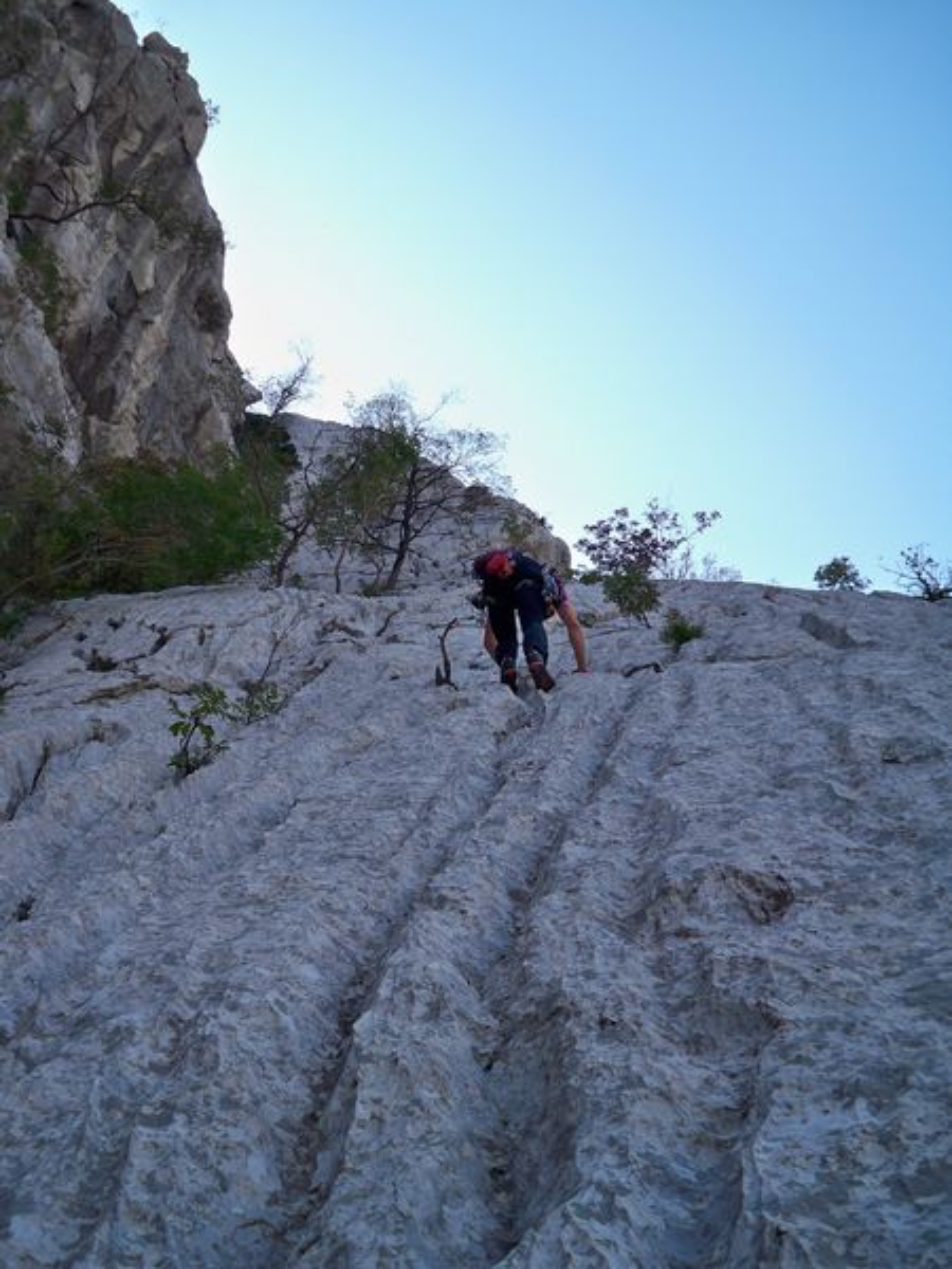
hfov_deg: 40.7
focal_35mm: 35
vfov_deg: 52.6
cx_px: 476
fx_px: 1283
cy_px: 634
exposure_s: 1/320
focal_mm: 6.3
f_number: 3.1
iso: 64
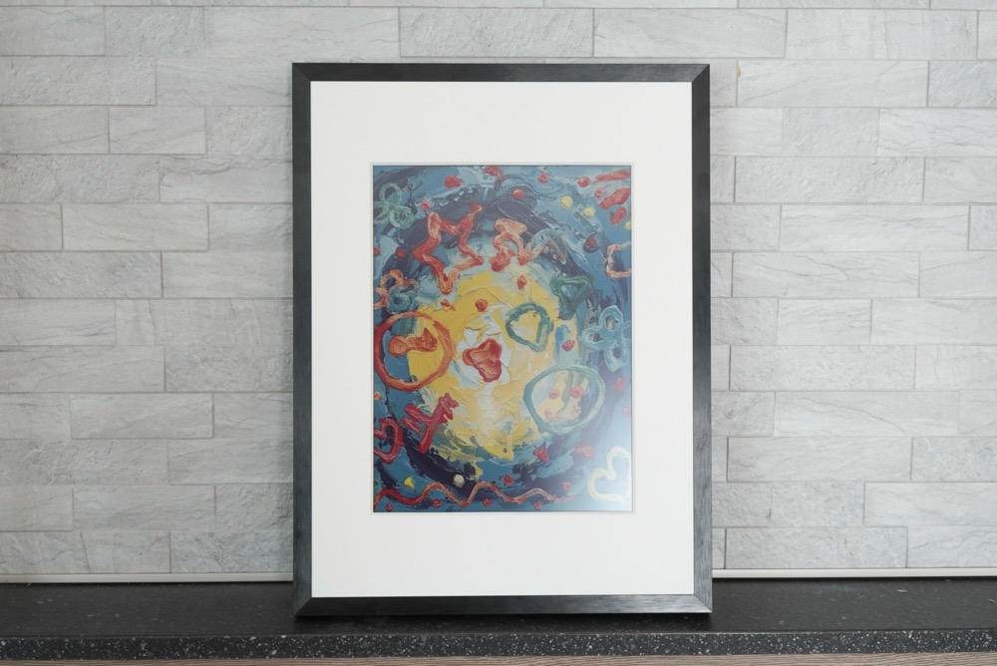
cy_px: 333
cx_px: 498
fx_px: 1455
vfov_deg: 25.8
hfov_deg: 37.8
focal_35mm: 52
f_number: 5.6
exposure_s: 1/60
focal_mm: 35
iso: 500
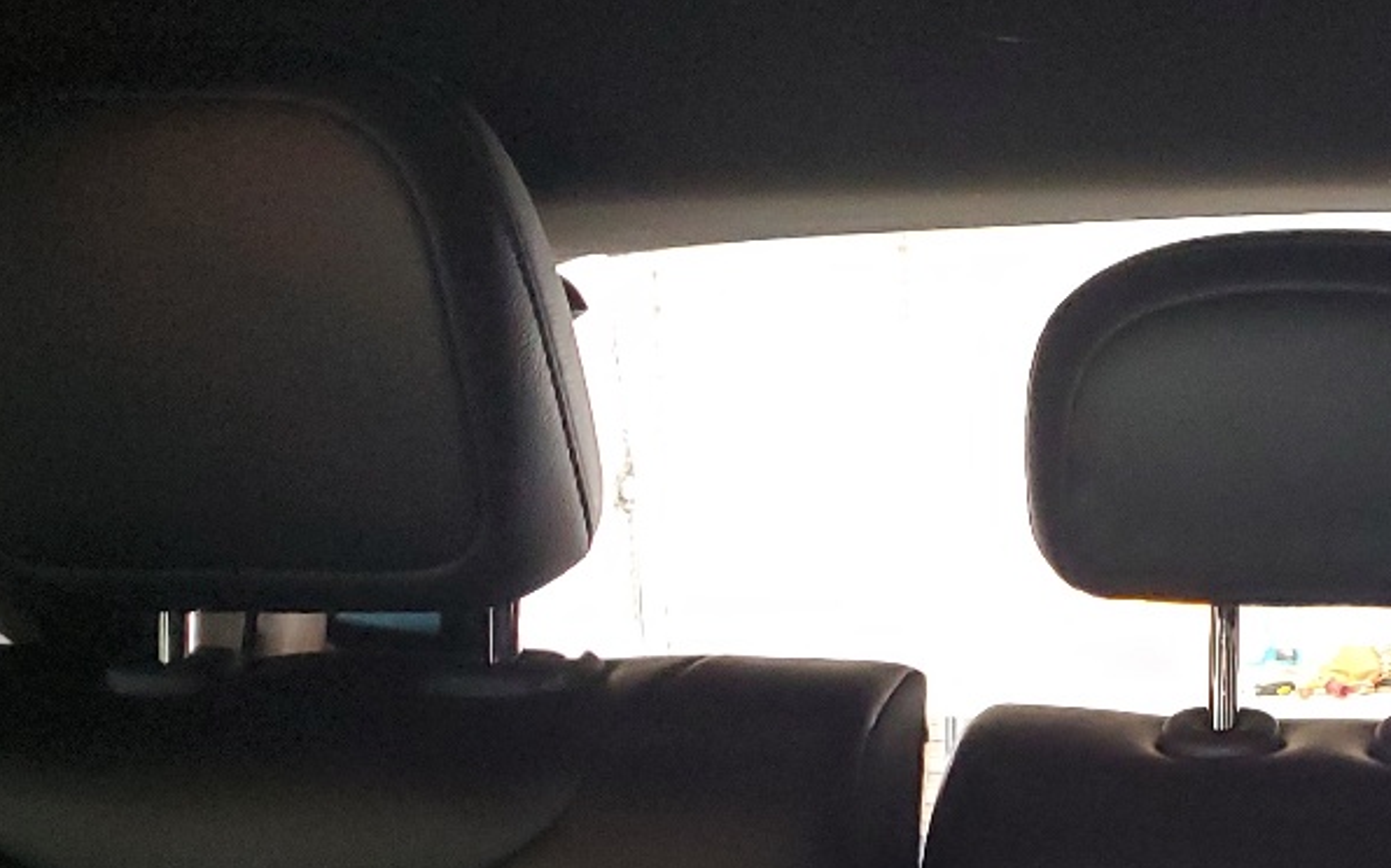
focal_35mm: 74
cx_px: 1302
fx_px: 2804
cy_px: 1122
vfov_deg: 16.6
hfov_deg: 26.7
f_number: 1.5
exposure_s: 1/40
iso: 295
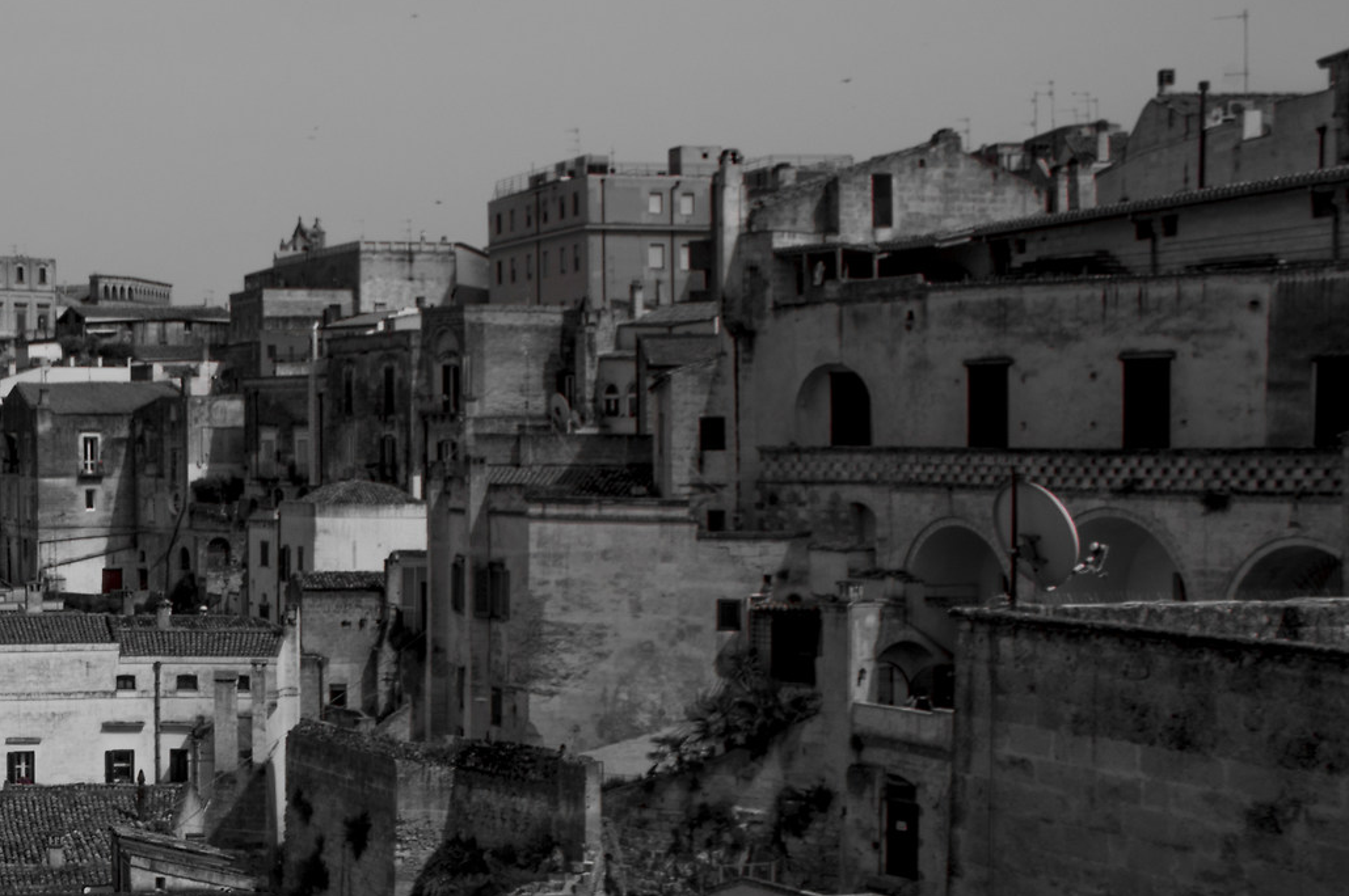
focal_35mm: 63
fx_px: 2358
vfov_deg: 20.5
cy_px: 1004
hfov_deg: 28.3
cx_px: -223
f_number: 11
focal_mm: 18
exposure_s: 1/320
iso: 100
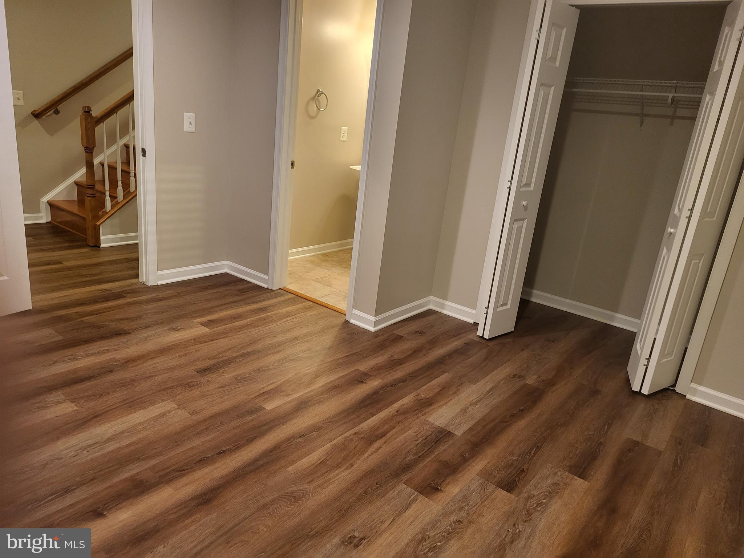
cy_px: 279
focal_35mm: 24
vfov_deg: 56.8
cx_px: 372
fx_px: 516
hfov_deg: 71.6
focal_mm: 5
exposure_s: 1/40
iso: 400
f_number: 1.8
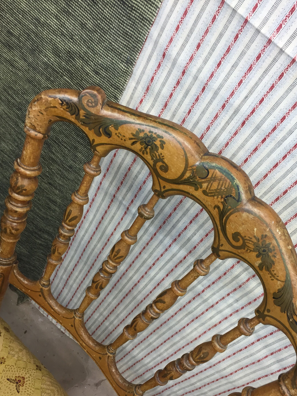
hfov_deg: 41.7
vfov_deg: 53.7
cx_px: 166
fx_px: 389
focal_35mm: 34
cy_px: 228
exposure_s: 1/33
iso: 32
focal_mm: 4.15
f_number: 2.2
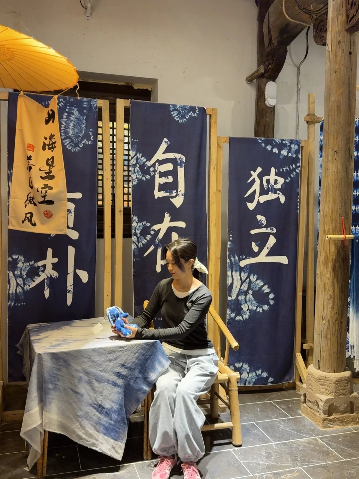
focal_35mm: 33
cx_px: 180
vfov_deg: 55.4
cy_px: 240
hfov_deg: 42.9
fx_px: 456
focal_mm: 6.76
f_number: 1.78
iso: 250
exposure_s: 1/50
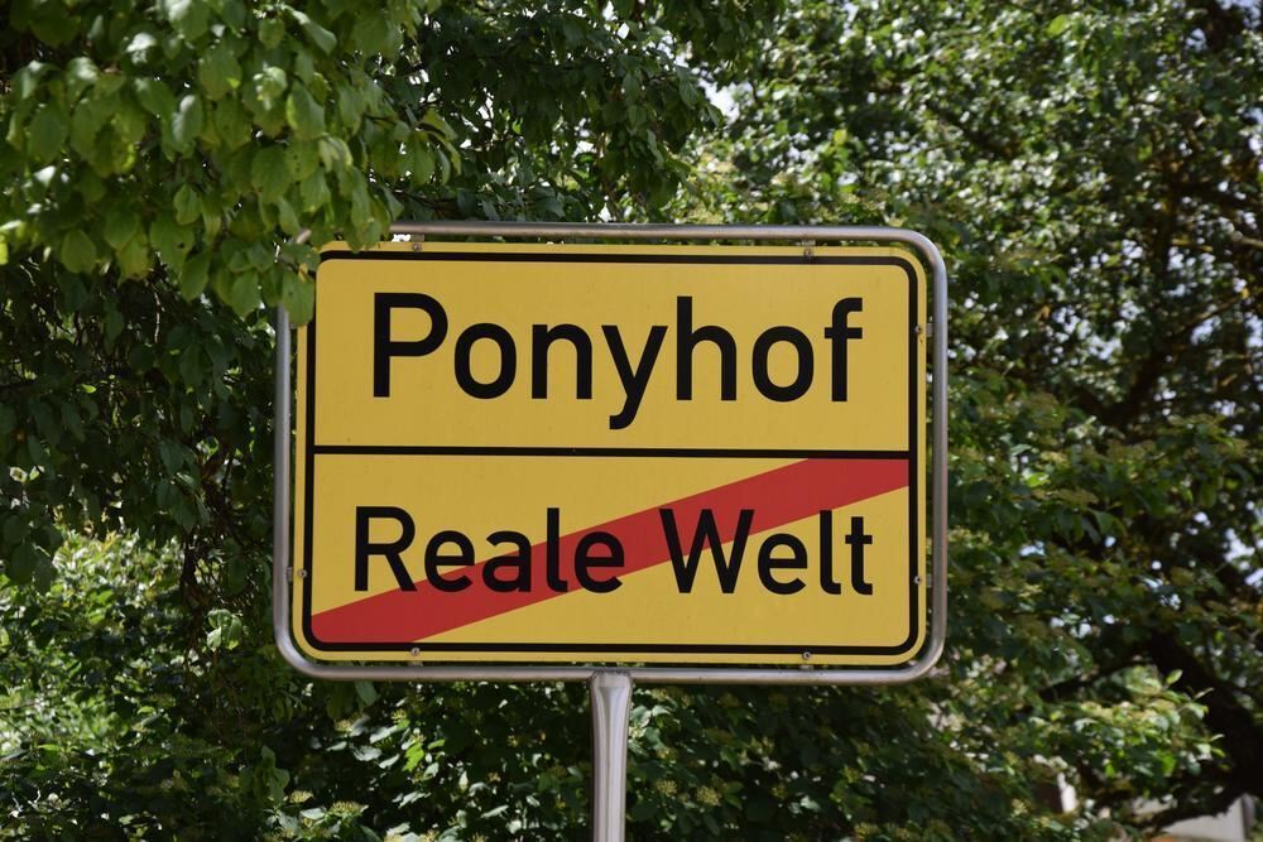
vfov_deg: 13.0
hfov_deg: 19.5
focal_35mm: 105
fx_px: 3684
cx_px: 632
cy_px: 421
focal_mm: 70
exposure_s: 1/500
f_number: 5.6
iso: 200
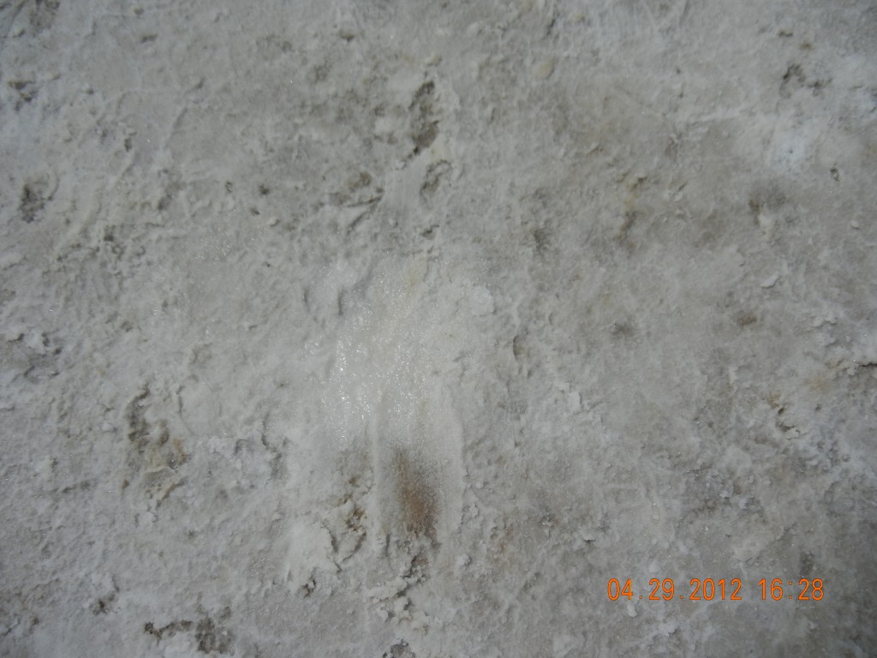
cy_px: 329
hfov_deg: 60.0
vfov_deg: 46.8
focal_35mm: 30
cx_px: 438
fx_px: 760
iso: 160
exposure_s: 1/1825
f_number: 7
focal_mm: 5.4
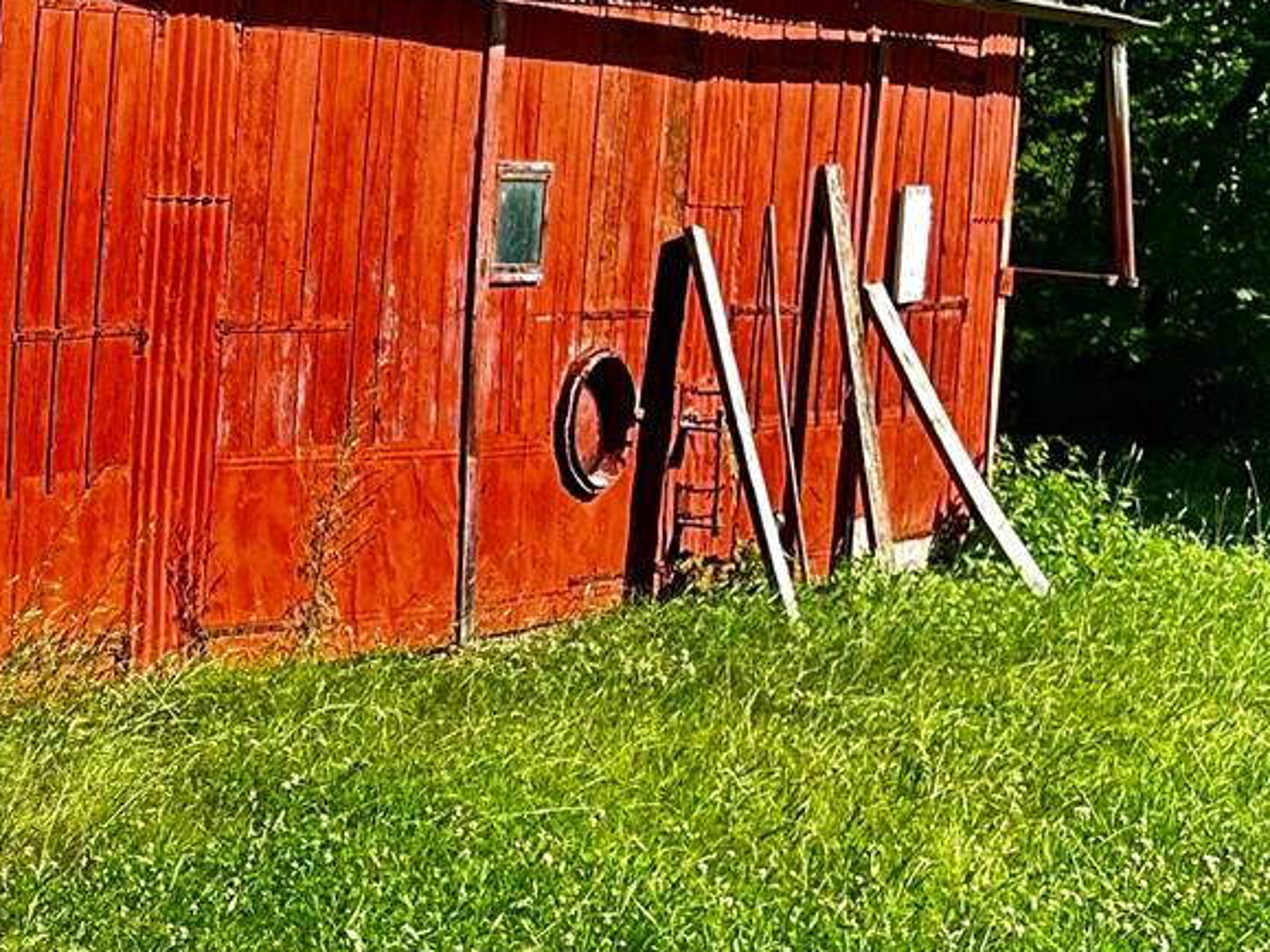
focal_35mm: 92
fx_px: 3375
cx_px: -572
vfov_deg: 16.0
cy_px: 294
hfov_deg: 19.0
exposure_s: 1/1147
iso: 50
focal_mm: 5.7
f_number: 1.5
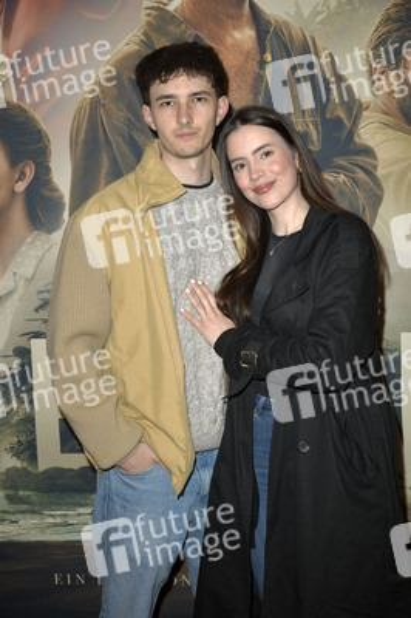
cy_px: 309
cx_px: 206
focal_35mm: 50
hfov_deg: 26.9
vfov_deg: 39.6
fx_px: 858
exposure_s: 1/250
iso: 250
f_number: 5.6
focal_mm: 50
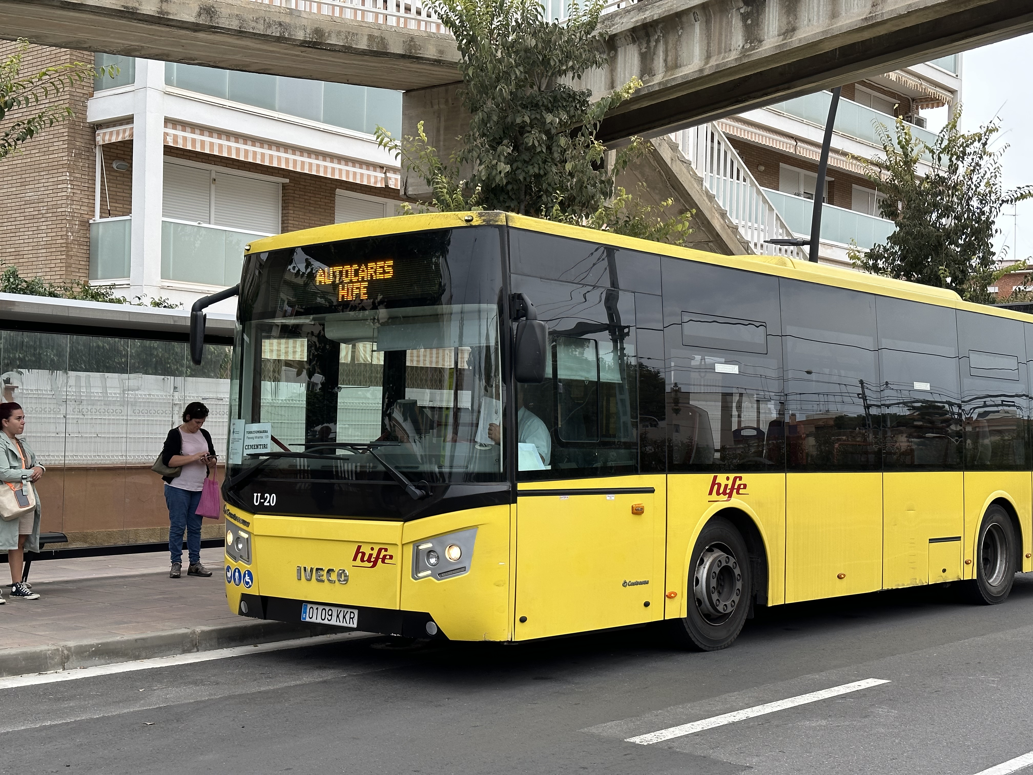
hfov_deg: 39.7
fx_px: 1432
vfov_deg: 30.3
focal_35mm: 48
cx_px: 516
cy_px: 388
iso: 64
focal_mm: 6.86
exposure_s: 1/309
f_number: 1.78
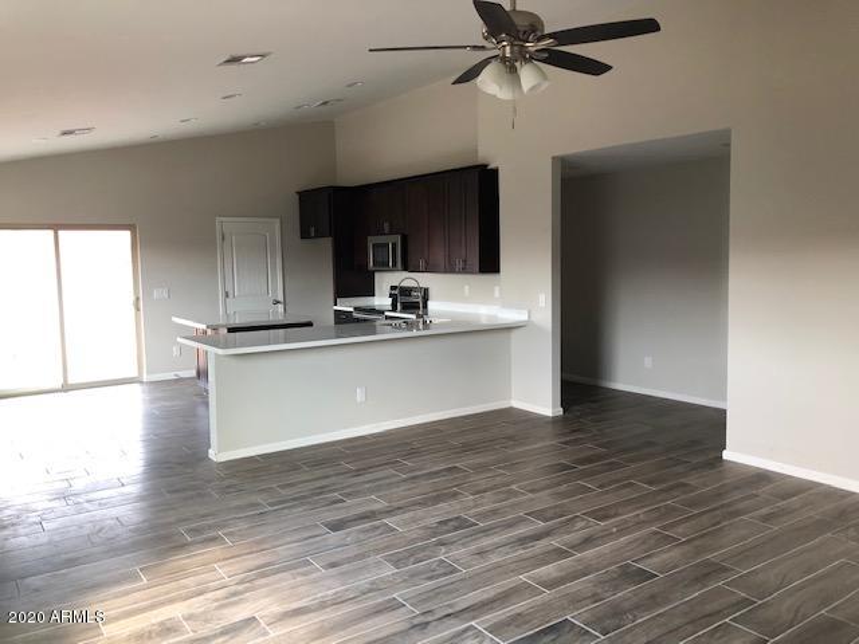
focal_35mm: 28
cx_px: 430
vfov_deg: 49.7
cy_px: 322
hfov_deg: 63.4
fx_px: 695
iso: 32
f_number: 1.8
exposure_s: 1/30
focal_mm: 3.99
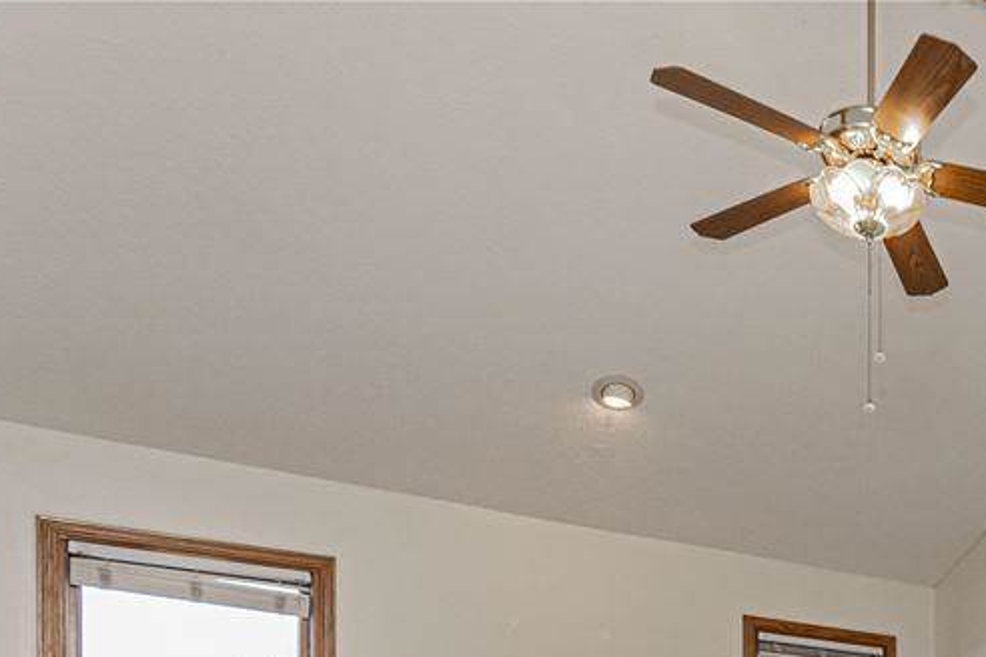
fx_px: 1068
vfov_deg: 28.2
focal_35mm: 39
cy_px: 852
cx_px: 1064
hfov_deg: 40.7
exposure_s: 1/60
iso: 1250
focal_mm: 10
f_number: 10
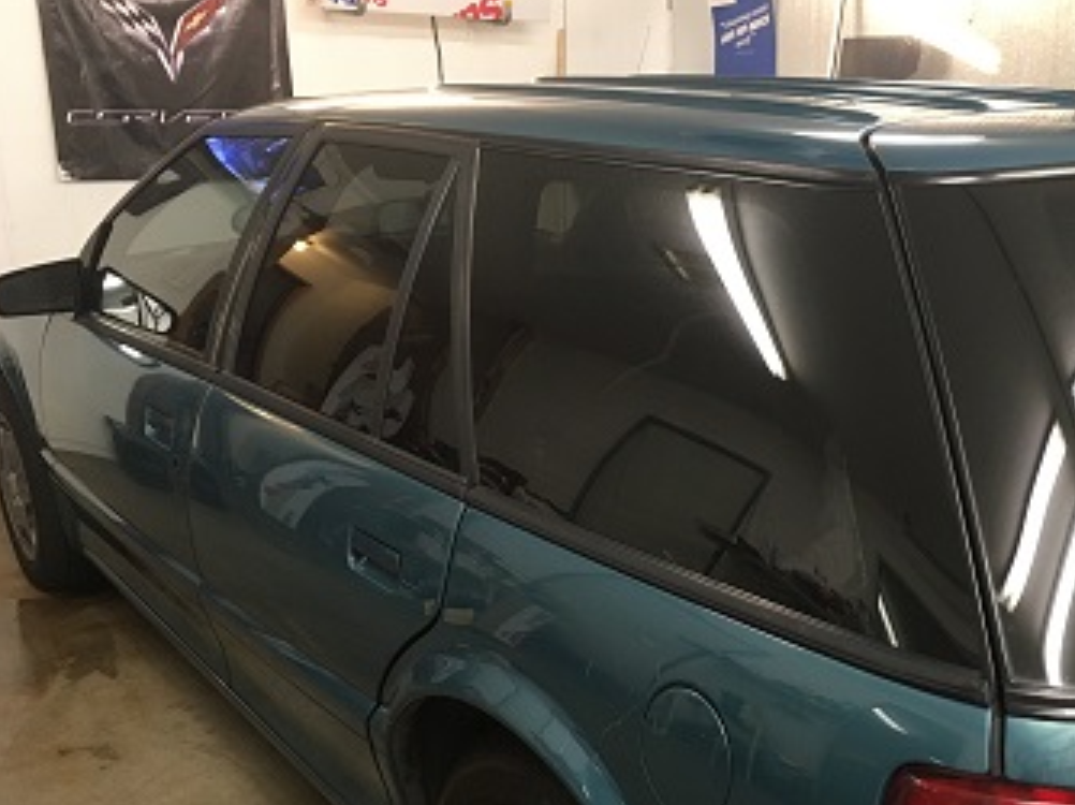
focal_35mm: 40
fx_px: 1241
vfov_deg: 35.8
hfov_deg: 46.2
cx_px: 698
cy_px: 485
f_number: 2.2
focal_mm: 4.15
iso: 125
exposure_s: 1/30
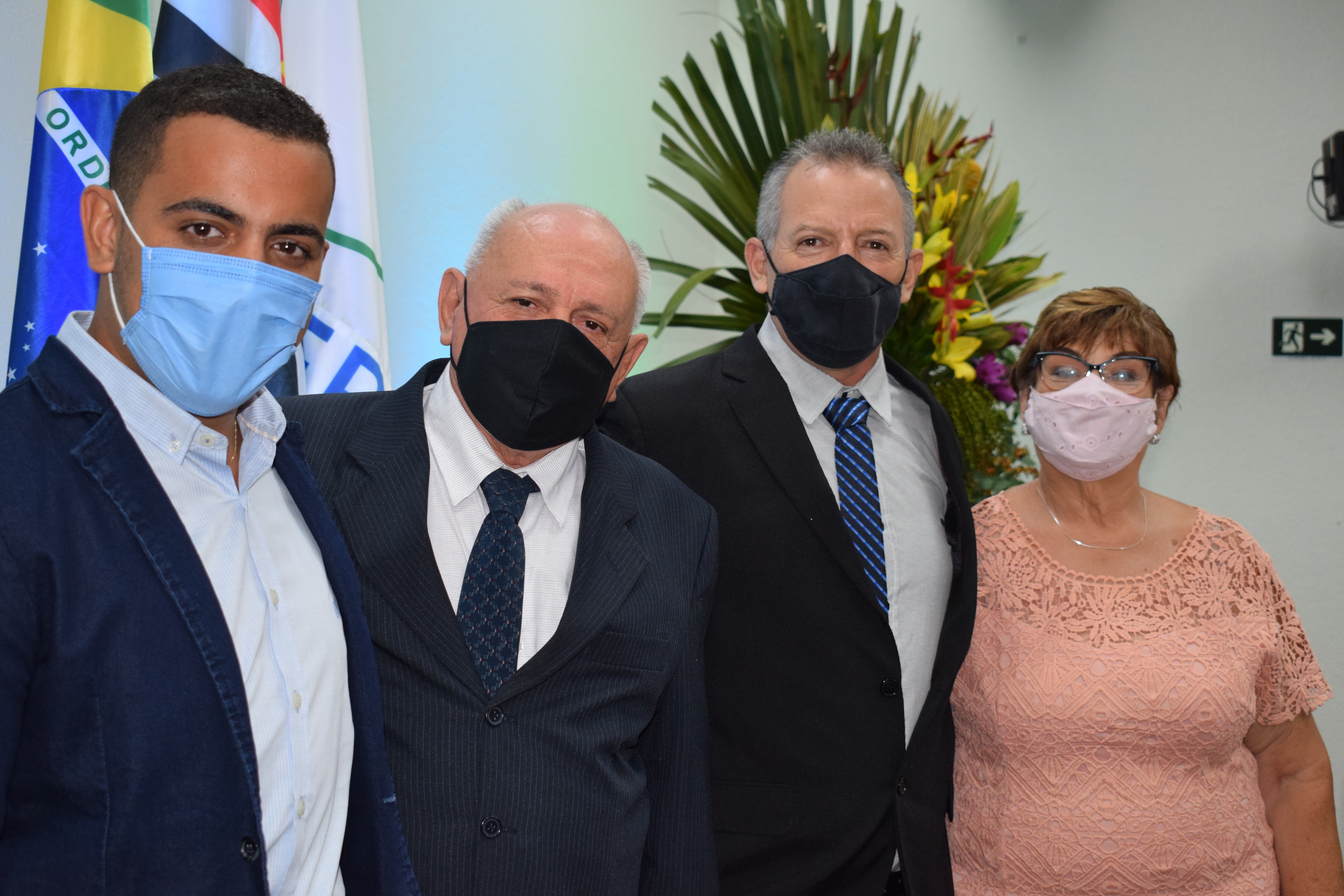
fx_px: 1867
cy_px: 458
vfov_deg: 27.0
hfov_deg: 39.6
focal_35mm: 50
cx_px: 663
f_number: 5
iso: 800
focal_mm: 32
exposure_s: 1/100
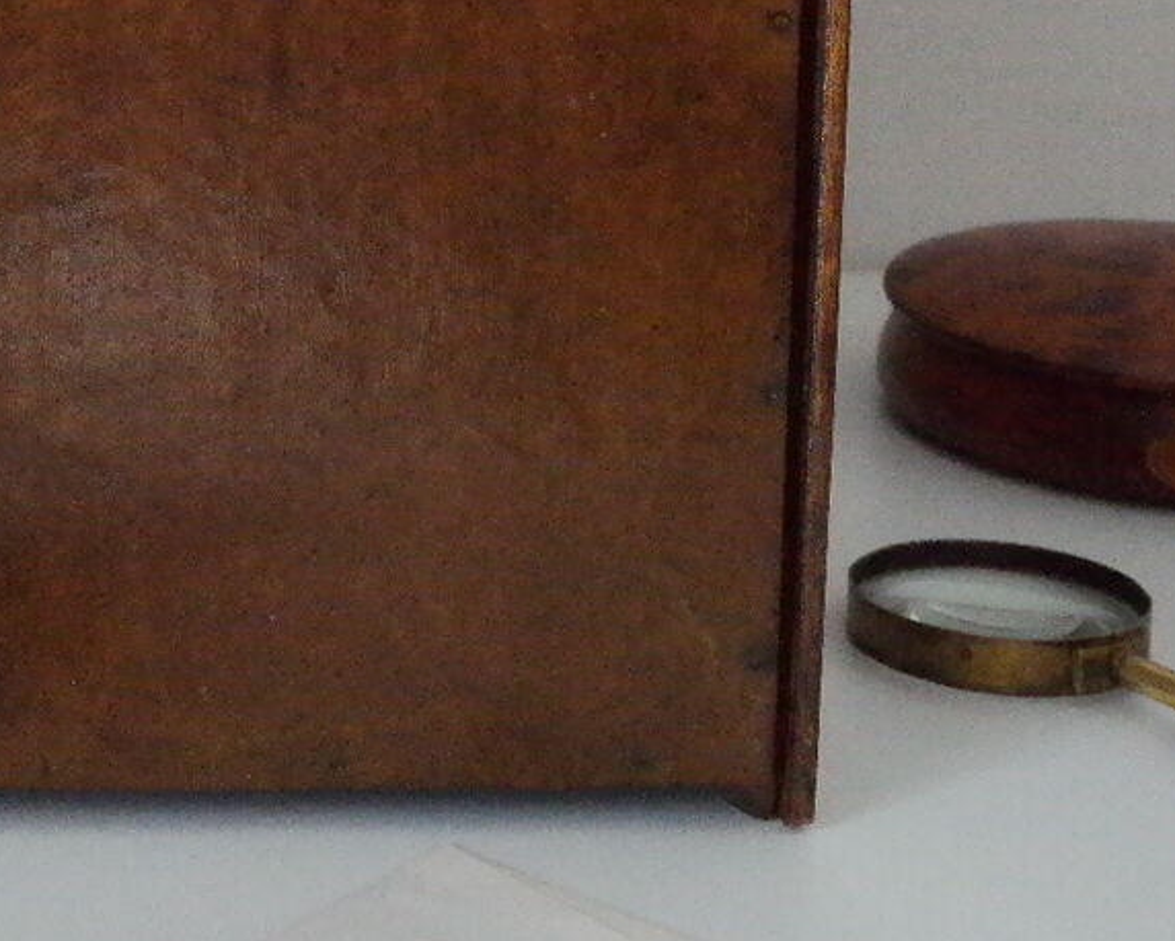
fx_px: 3548
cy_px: -220
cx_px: -308
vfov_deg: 14.6
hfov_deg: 17.7
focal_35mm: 102
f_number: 5.6
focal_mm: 24
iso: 6400
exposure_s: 1/50
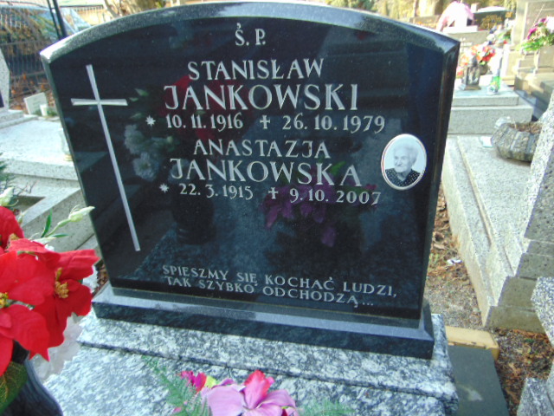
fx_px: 400
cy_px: 208
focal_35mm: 25
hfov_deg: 69.4
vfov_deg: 54.9
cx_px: 277
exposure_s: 1/60
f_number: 3
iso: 80
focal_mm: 4.5
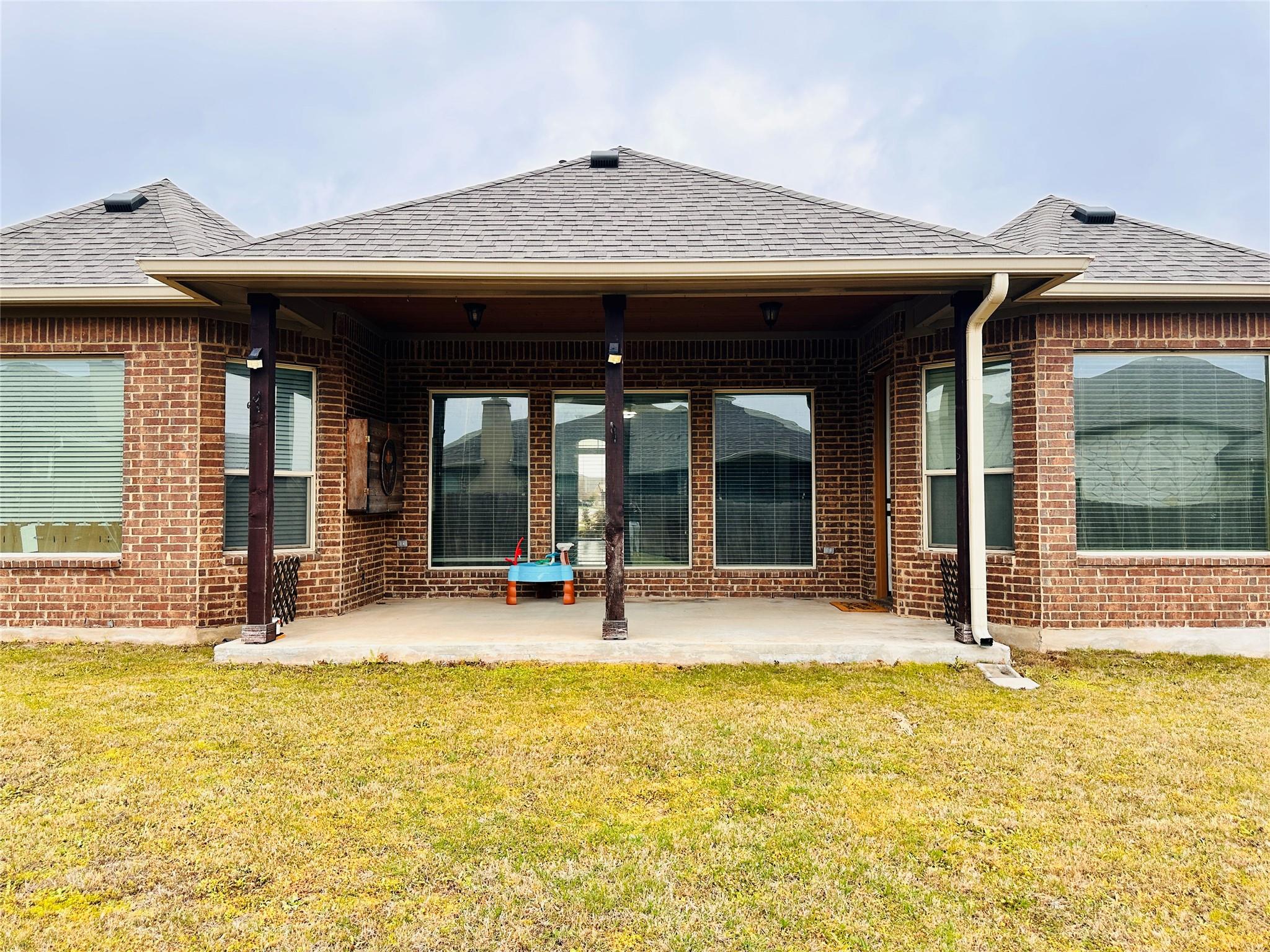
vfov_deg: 56.8
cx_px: 635
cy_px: 476
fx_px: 881
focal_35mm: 24
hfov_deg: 71.6
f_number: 1.78
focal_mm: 6.86
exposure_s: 1/630
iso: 80
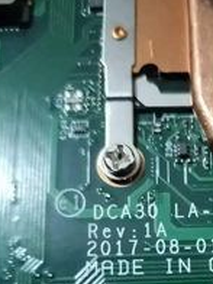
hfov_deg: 26.4
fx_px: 435
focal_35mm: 53
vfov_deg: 34.1
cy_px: 258
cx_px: 200
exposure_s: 1/16.7
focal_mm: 4.75
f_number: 1.8
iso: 1594
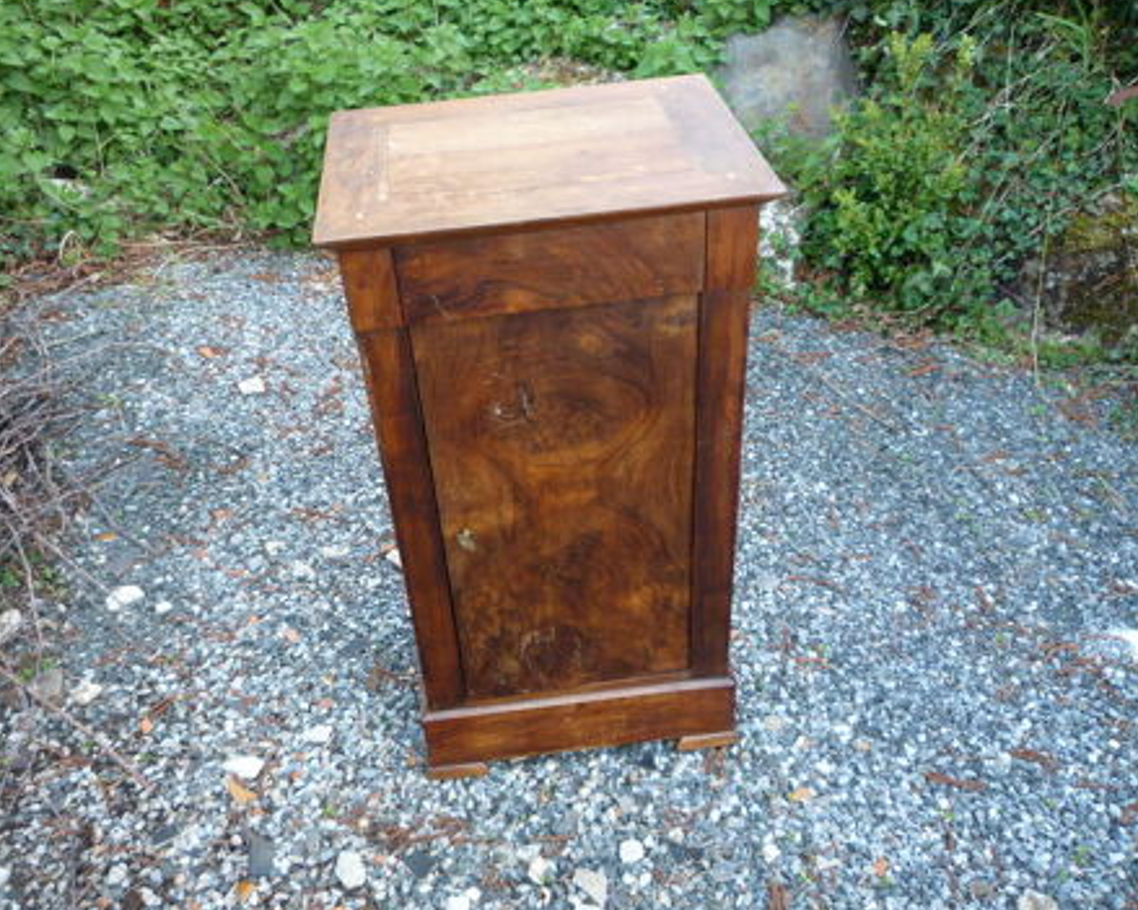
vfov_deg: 45.8
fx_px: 1078
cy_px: 451
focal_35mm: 32
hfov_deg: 55.6
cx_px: 539
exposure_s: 1/30
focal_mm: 5.2
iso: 125
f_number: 3.3
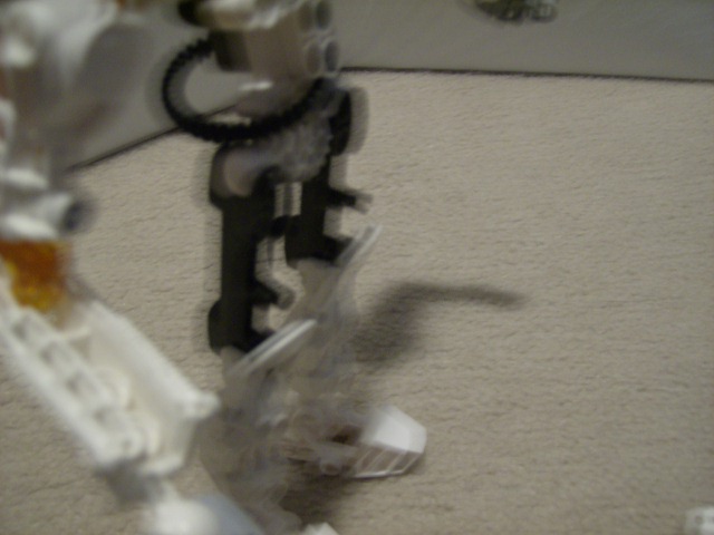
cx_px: 357
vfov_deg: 39.7
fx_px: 743
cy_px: 268
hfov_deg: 51.4
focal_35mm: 36
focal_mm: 6
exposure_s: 1/3.31
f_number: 2.8
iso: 200
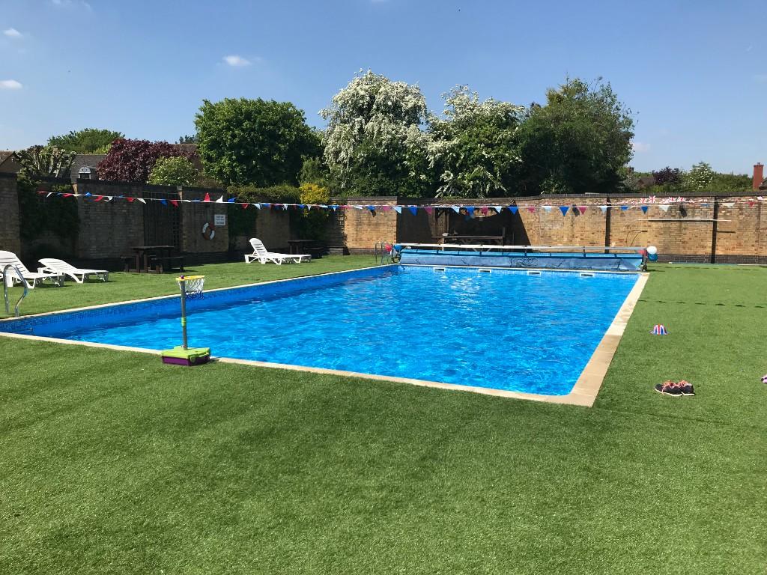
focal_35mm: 28
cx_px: 384
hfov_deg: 63.4
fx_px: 620
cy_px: 288
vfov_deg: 49.7
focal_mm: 3.99
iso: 20
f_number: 1.8
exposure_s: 1/2457
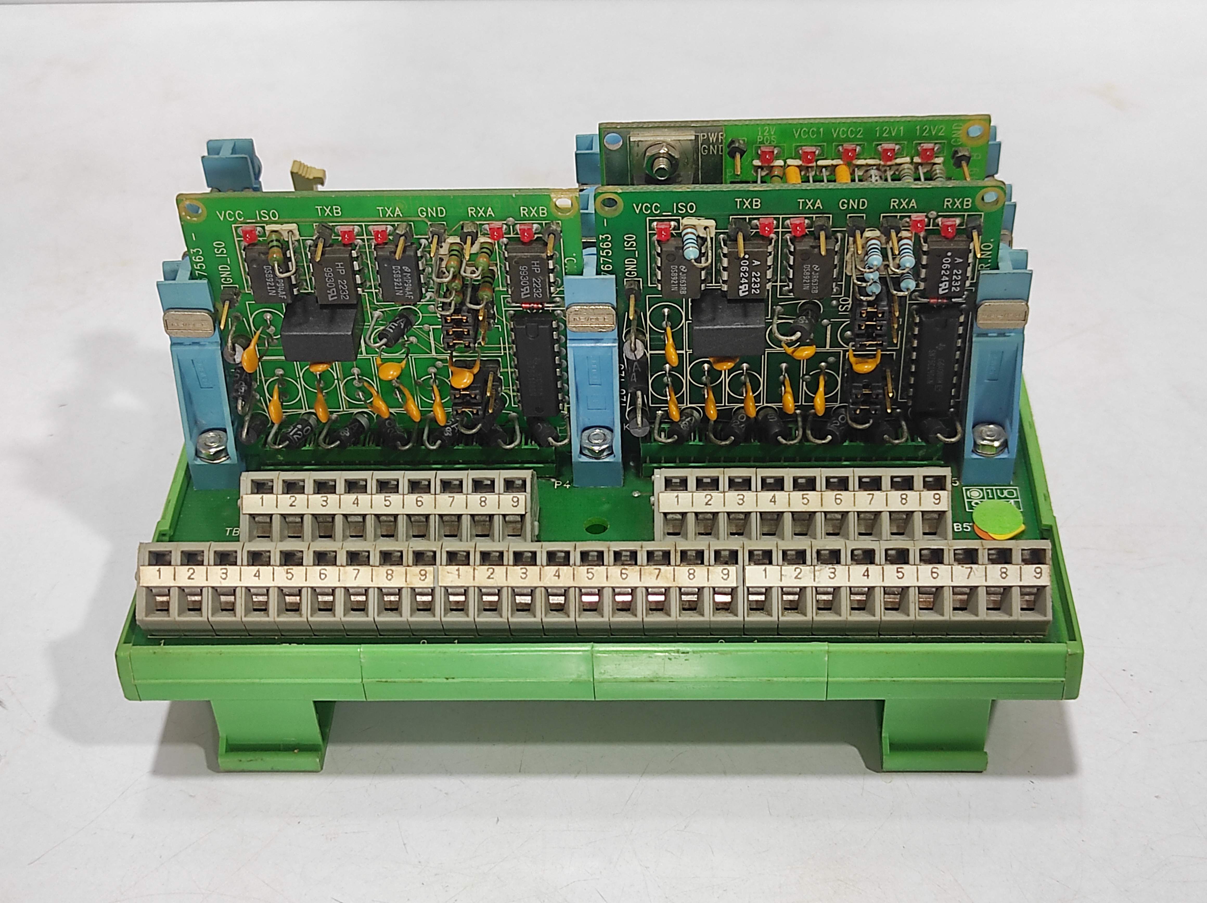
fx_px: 871
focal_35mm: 25
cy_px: 452
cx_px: 604
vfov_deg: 54.8
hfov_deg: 69.4
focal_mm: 5.43
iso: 350
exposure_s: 1/33
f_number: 1.89
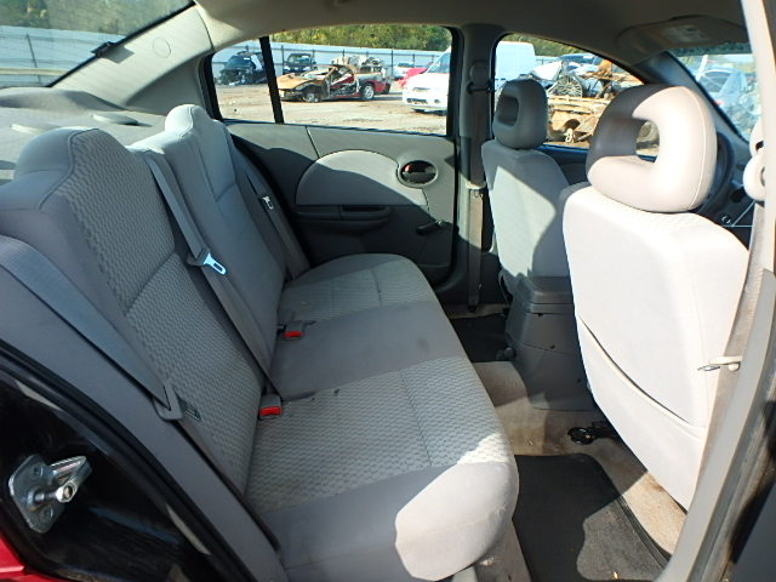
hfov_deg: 79.0
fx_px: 471
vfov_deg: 63.4
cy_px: 291
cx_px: 388
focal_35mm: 21
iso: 125
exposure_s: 1/200
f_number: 3.5
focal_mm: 3.7
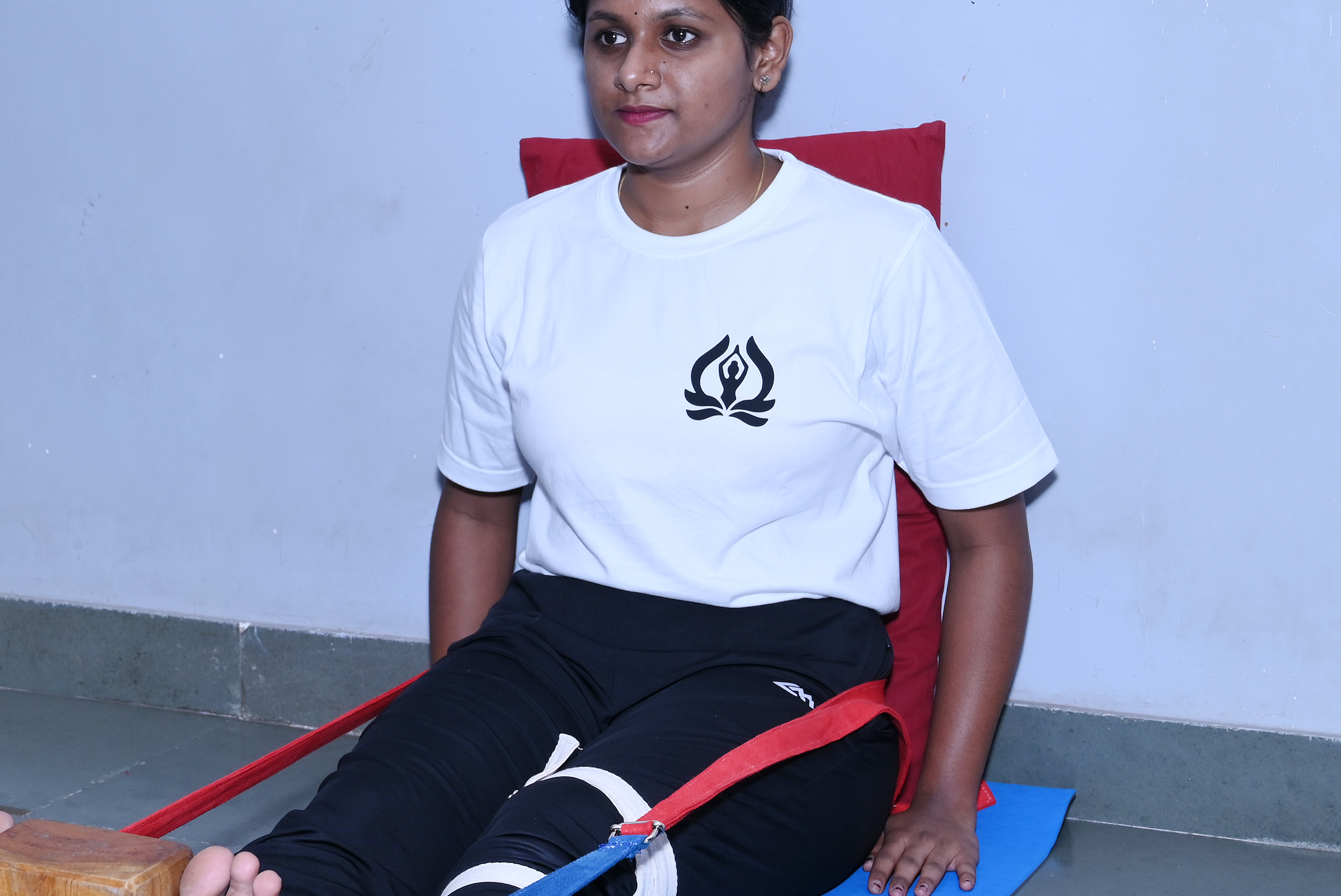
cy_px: 495
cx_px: 514
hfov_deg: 29.1
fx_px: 2571
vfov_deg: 19.7
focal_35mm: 69
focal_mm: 38
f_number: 7.1
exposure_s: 1/200
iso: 320
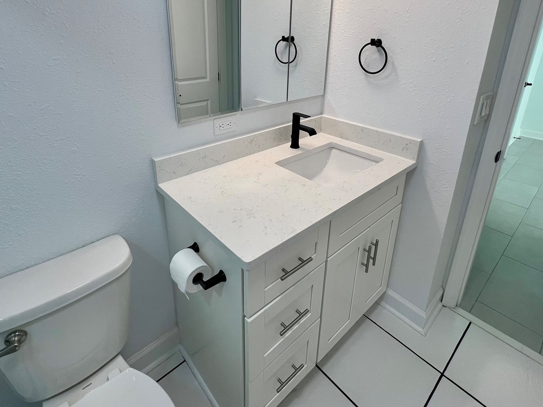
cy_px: 135
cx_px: 260
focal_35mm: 18
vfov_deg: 69.5
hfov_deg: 87.7
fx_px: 282
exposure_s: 1/120
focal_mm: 1.57
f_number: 1.8
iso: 64
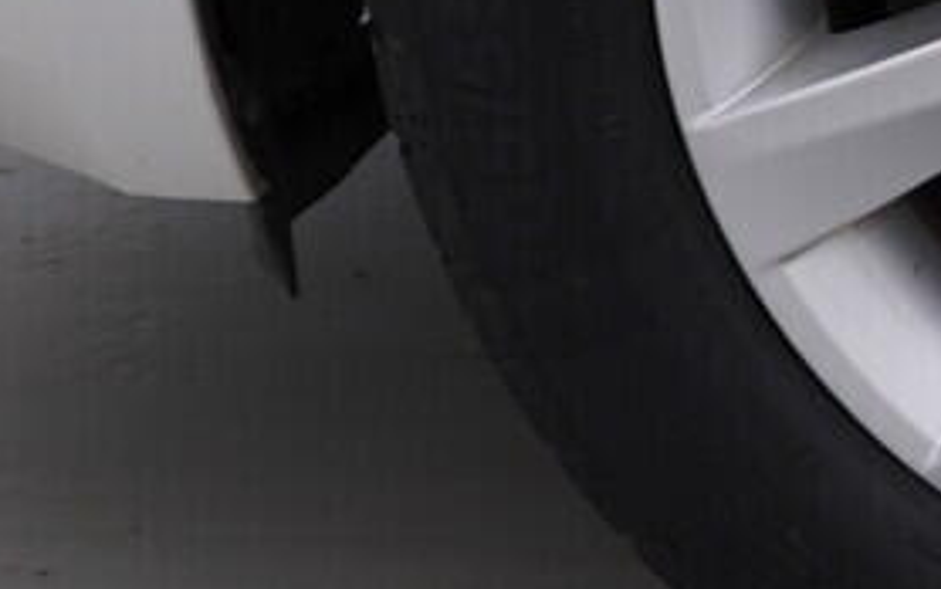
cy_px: -110
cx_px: 1374
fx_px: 3464
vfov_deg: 9.6
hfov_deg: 14.5
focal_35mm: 135
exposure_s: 1/100
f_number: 4.5
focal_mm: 24
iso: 125
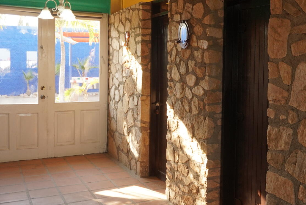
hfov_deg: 42.0
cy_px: 83
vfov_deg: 29.4
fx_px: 389
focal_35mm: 46
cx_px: 218
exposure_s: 1/200
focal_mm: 21
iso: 640
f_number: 4
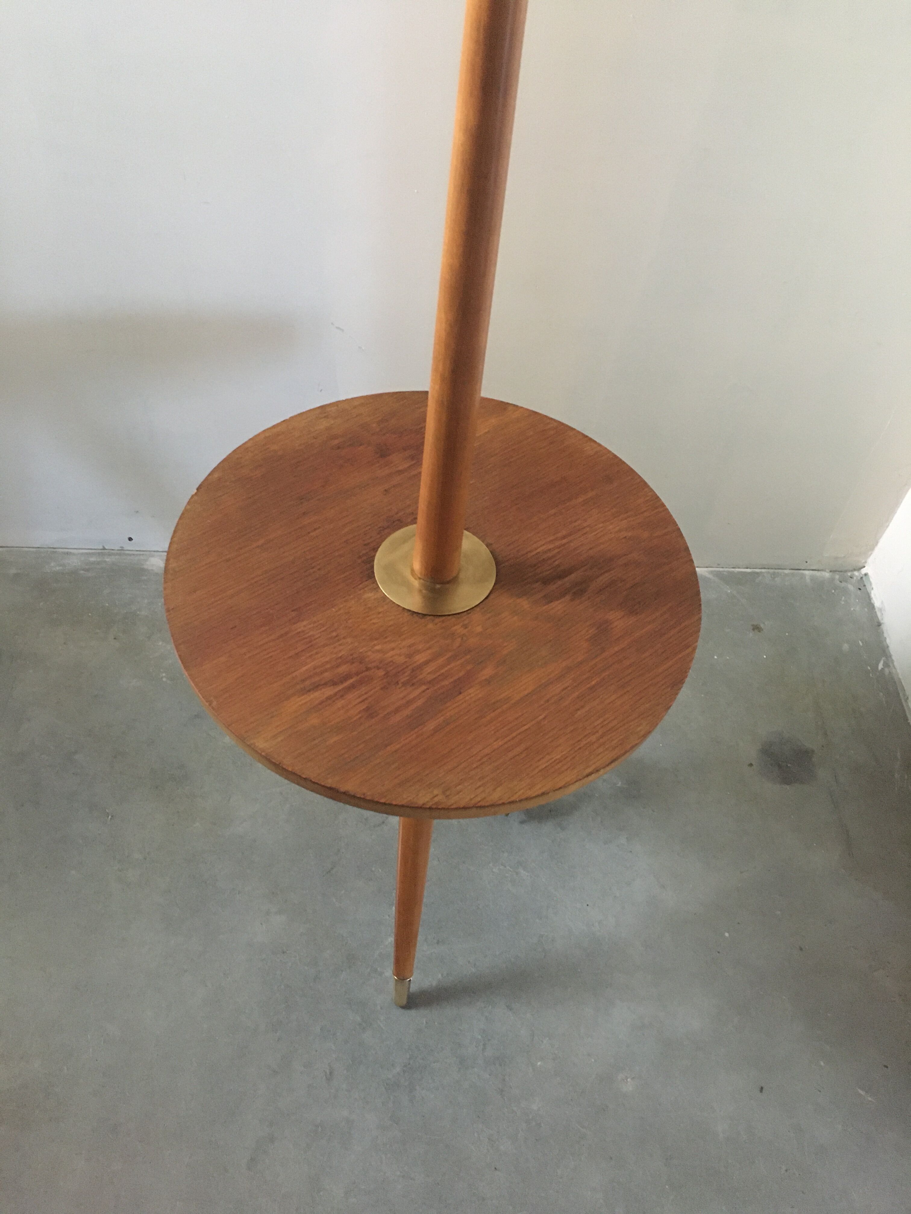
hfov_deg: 48.2
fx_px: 1018
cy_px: 607
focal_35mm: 29
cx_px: 456
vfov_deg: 61.7
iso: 400
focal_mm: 4.15
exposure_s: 1/17
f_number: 2.2
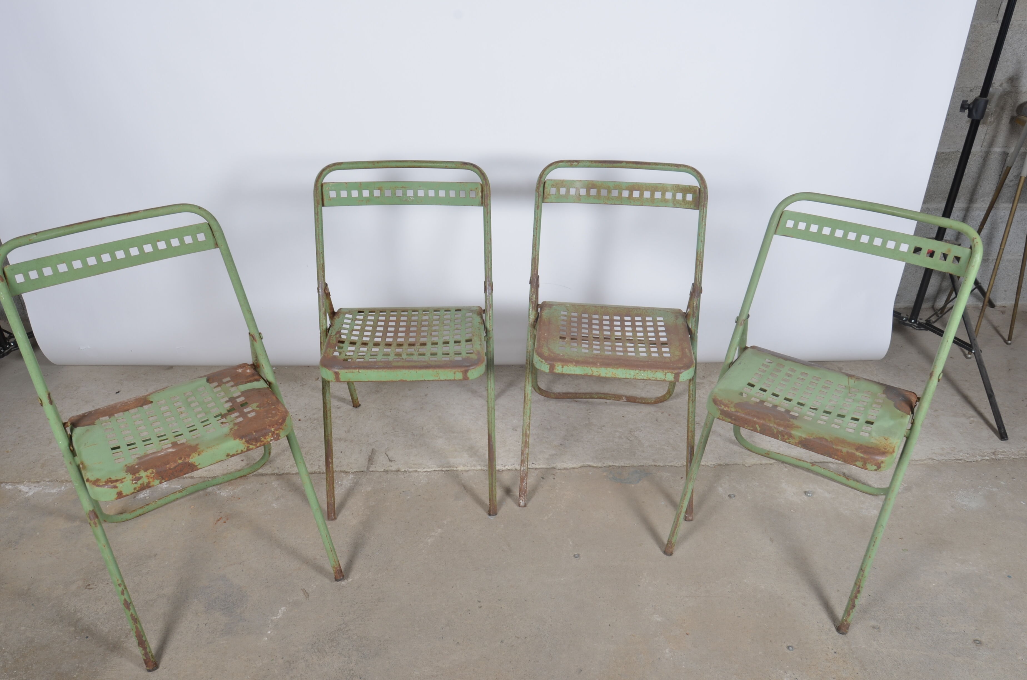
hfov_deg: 70.5
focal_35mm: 26
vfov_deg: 50.2
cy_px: 340
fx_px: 726
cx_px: 514
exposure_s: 1/125
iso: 100
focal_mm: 17
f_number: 11
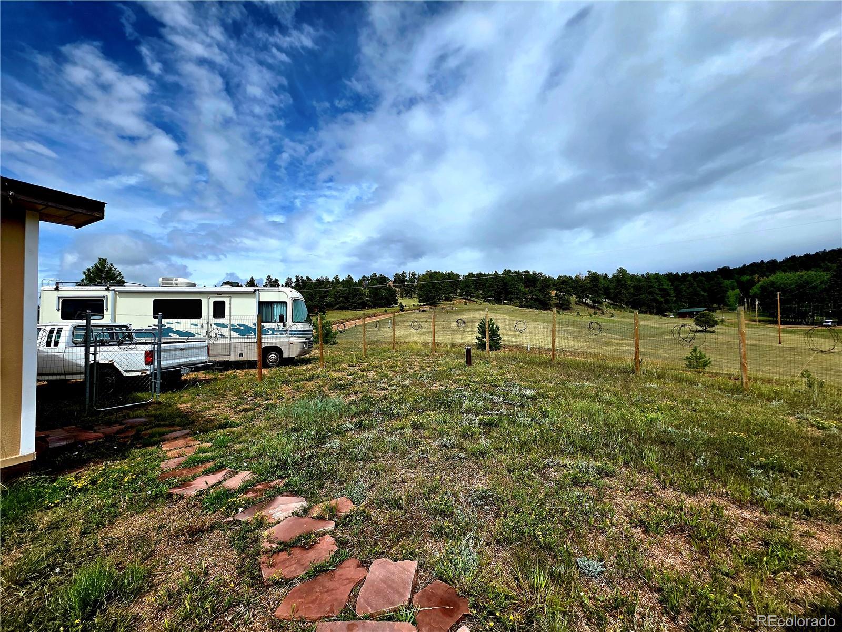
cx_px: 421
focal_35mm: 13
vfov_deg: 89.9
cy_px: 316
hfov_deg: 106.2
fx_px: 316
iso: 40
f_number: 1.9
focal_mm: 2.2
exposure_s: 1/5000
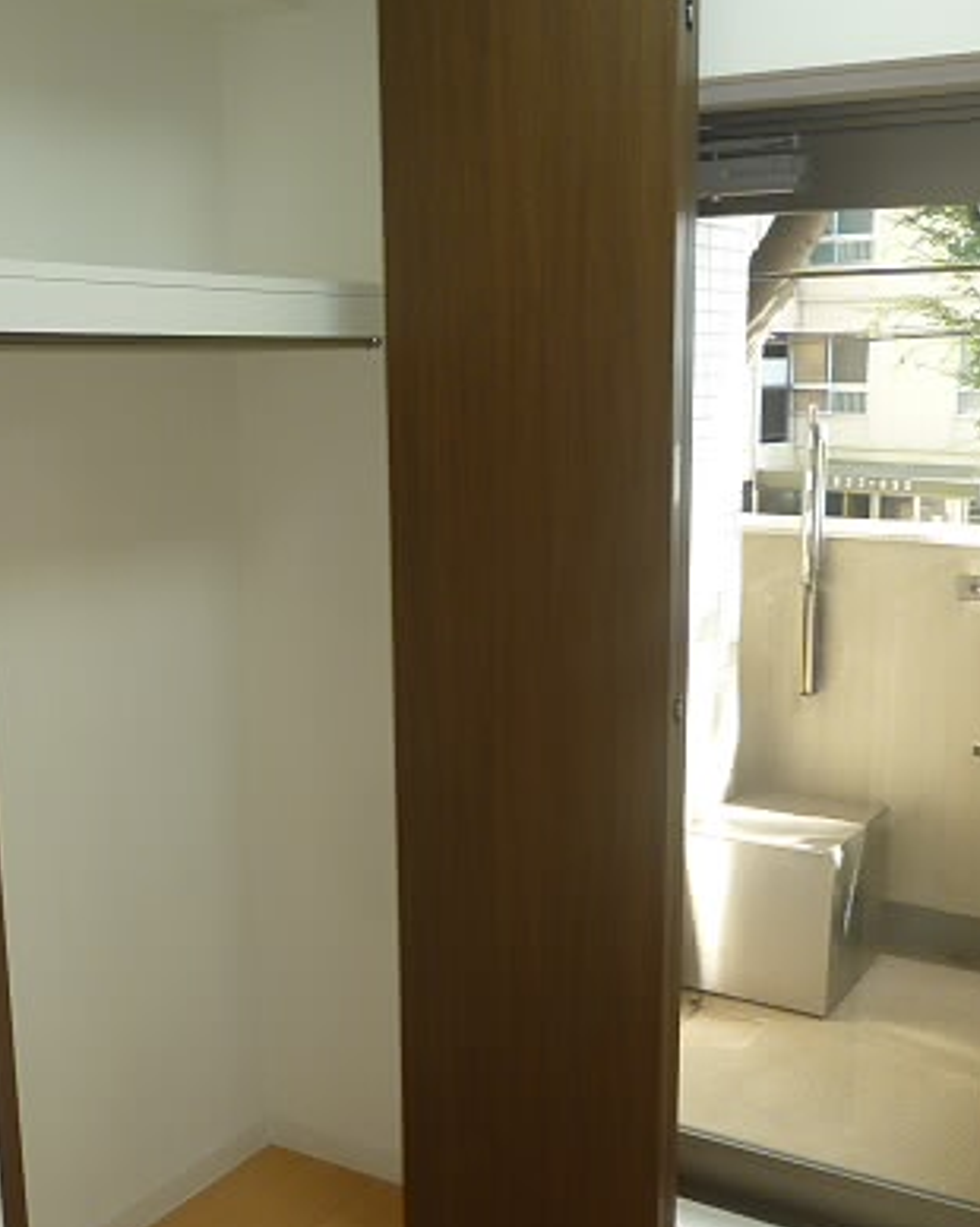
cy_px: 688
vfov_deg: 45.7
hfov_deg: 37.3
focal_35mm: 40
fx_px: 1451
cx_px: 534
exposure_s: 1/40
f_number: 2.8
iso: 100
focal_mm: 4.4
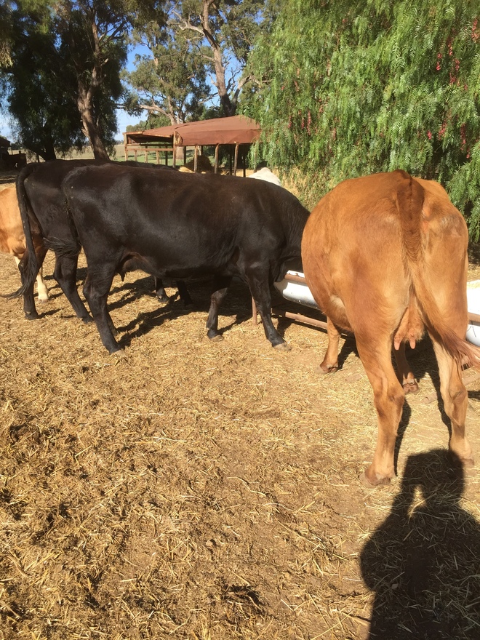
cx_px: 240
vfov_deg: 61.7
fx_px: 536
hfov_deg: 48.2
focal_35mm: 29
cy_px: 320
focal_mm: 4.15
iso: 32
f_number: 2.2
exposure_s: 1/1163
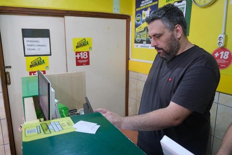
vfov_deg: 47.9
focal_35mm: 27
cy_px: 78
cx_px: 116
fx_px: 174
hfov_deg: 67.4
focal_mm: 18
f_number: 2.8
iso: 4000
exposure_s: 1/320
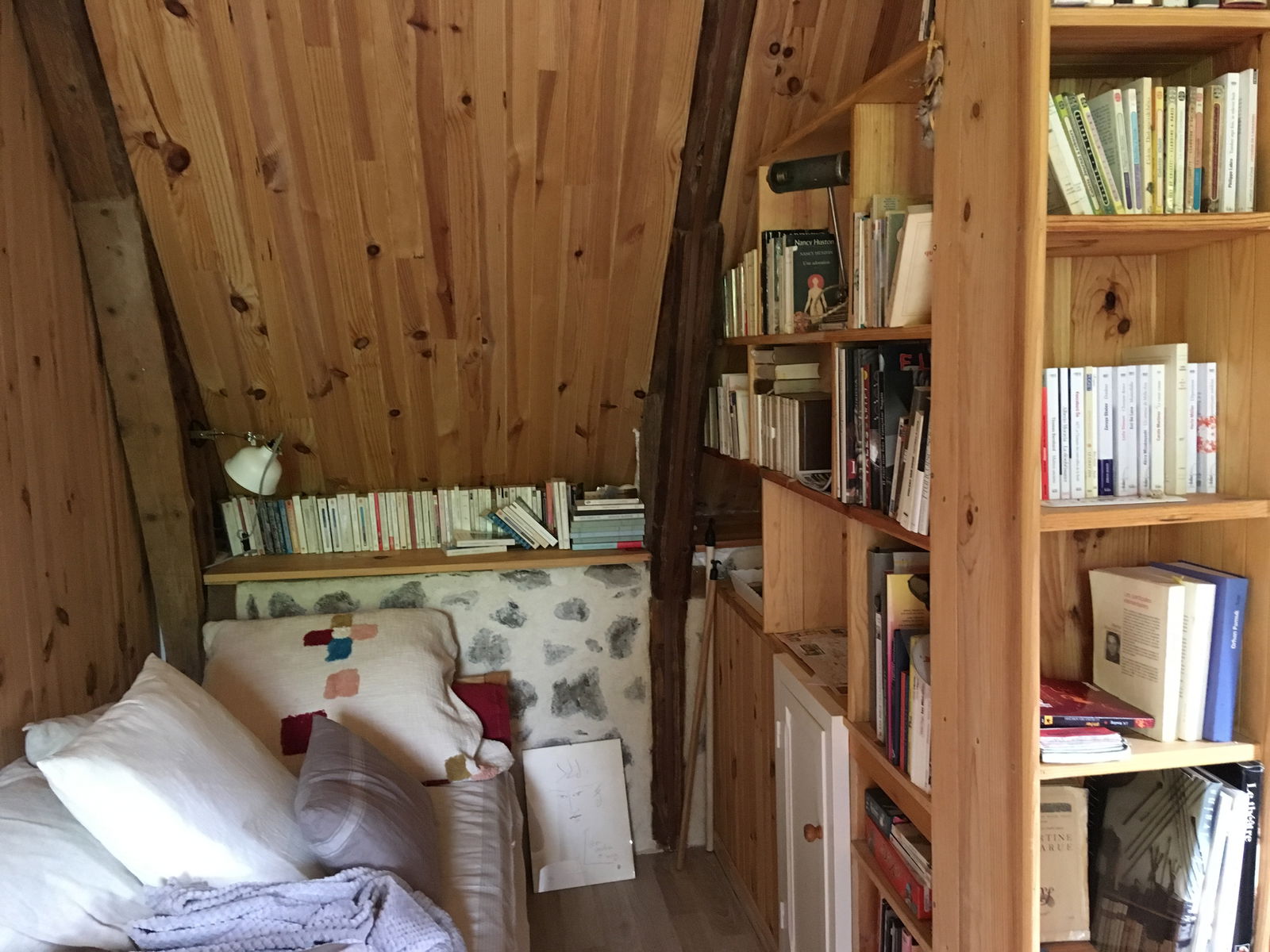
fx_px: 1064
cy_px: 476
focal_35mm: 29
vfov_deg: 48.2
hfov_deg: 61.7
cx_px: 635
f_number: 2.2
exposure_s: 1/17
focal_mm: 4.15
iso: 250
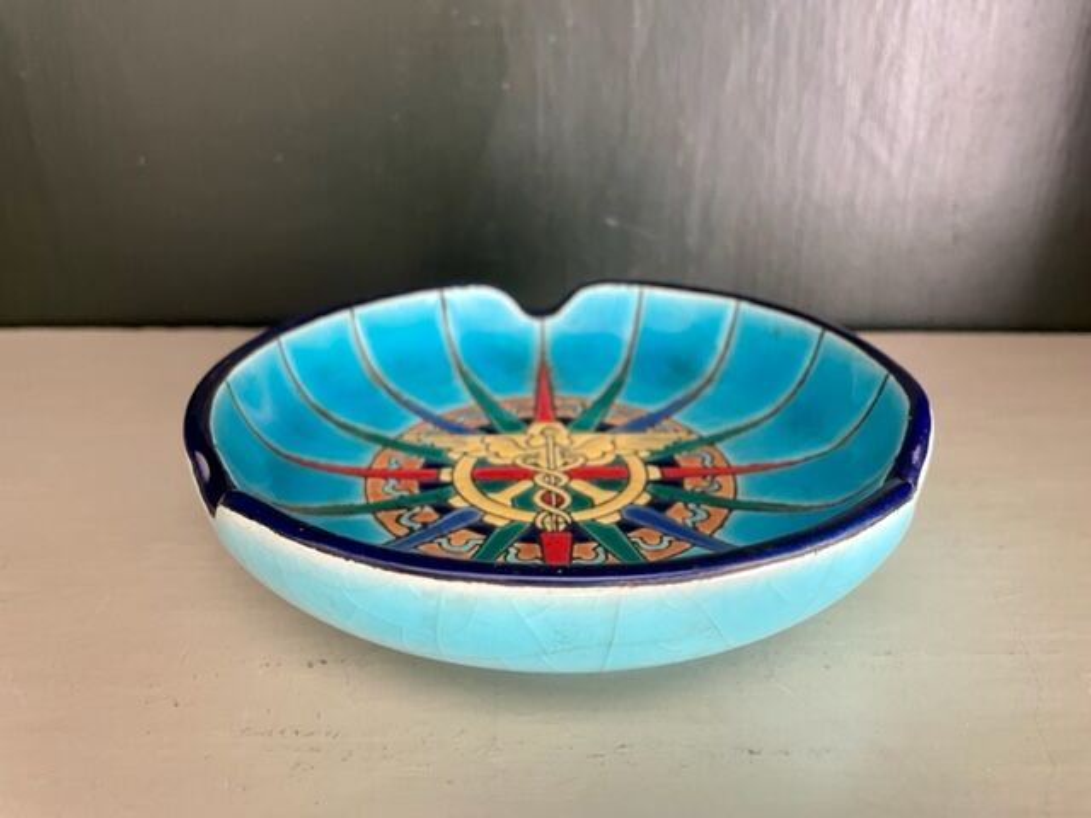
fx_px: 819
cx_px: 546
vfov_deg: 53.1
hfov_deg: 67.3
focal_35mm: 26
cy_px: 409
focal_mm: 4.2
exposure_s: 1/60
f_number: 1.6
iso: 250
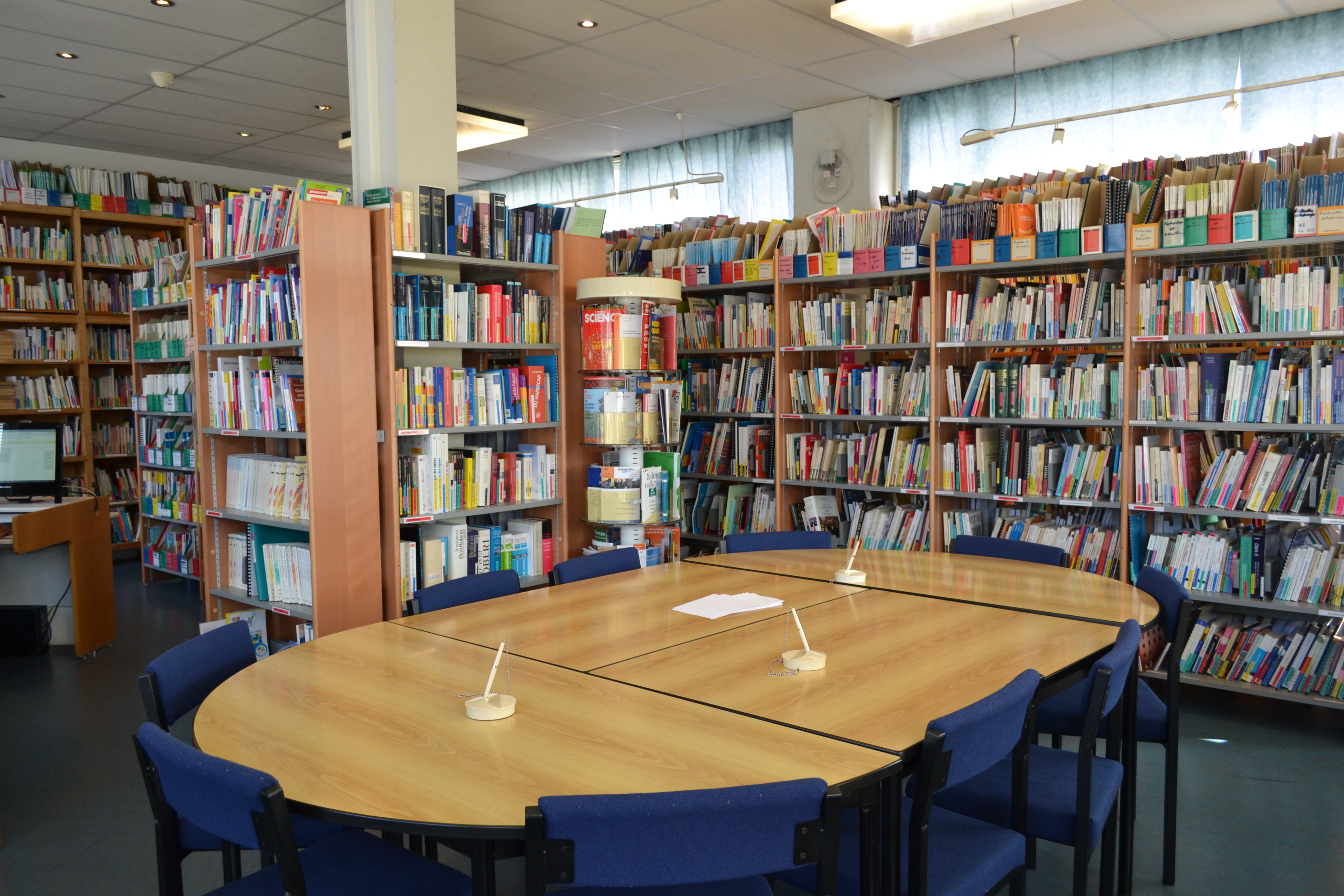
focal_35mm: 27
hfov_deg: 67.4
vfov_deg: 47.9
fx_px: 1008
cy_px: 448
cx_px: 672
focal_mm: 18
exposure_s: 1/100
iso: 400
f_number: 5
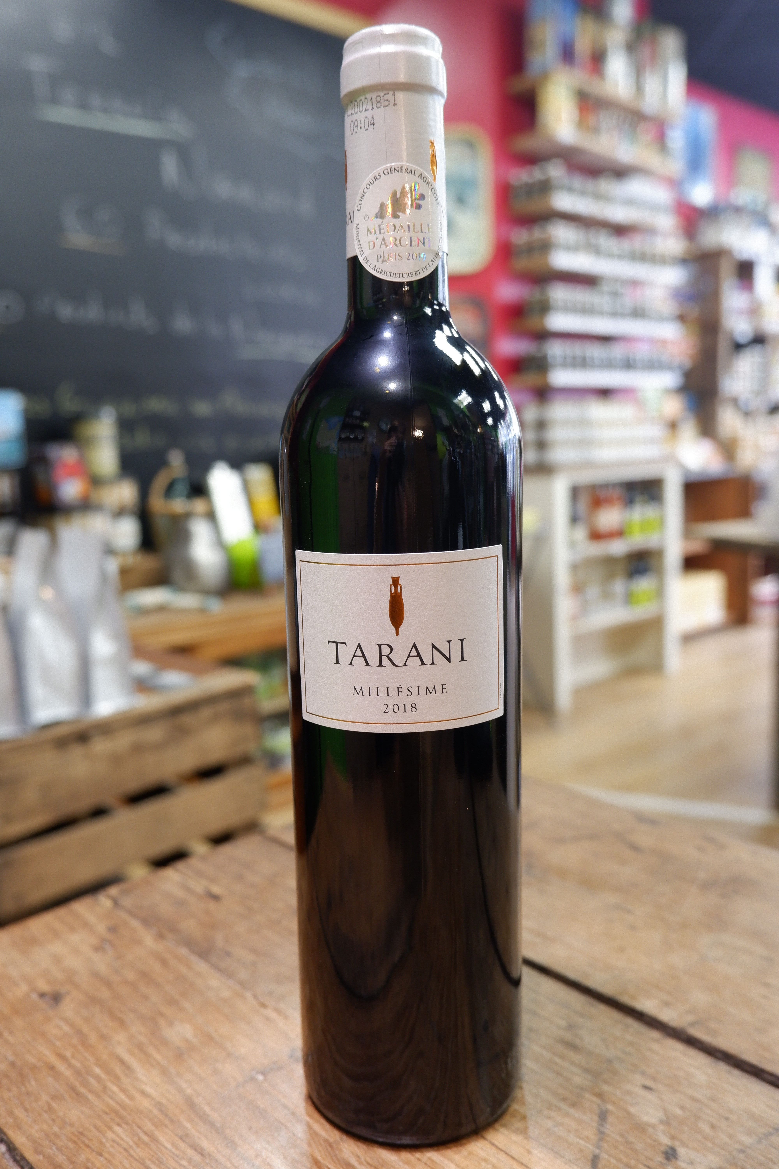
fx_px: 941
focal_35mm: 29
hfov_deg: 45.0
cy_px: 584
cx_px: 390
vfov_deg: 63.7
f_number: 4
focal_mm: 19.2
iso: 500
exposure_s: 1/28
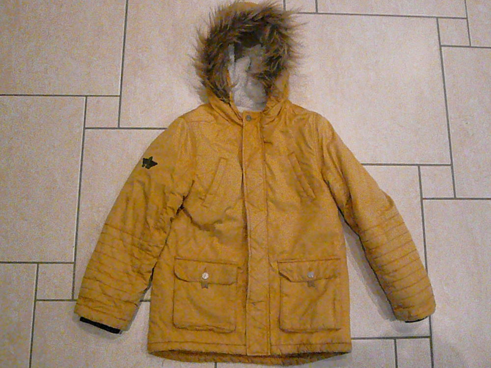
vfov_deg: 40.7
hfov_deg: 52.6
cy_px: 184
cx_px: 246
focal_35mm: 35
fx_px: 496
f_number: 3
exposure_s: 1/250
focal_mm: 5.7
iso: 3200
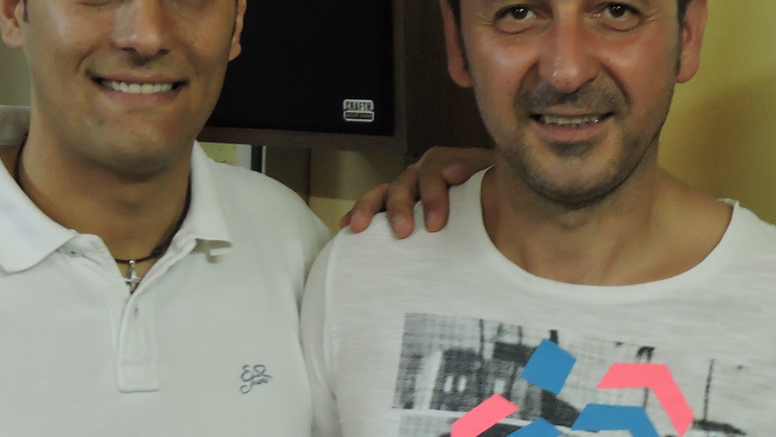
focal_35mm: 95
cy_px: 268
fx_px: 1955
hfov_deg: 22.3
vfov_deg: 12.7
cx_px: 575
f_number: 3.8
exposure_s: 1/8
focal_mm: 7.2
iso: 500
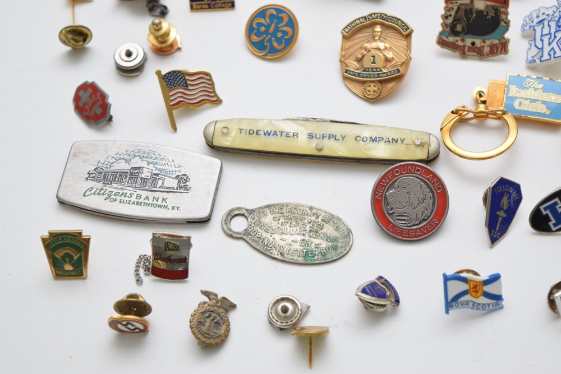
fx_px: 1286
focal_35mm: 82
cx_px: 280
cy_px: 187
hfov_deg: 24.6
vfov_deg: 16.6
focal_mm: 55
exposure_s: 1/100
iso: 800
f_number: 5.6
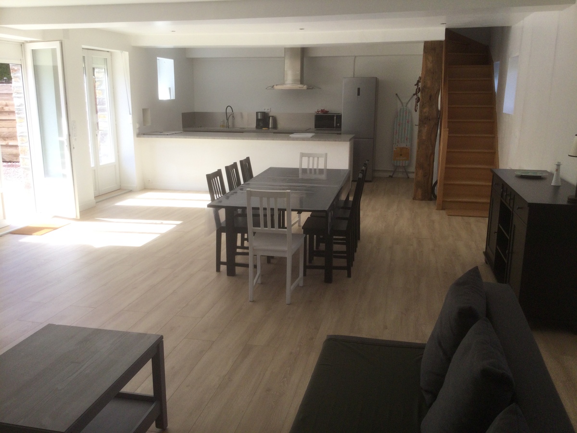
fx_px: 517
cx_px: 288
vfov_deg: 45.4
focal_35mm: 31
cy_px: 216
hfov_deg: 58.4
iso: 25
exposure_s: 1/183
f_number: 2.4
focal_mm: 3.3
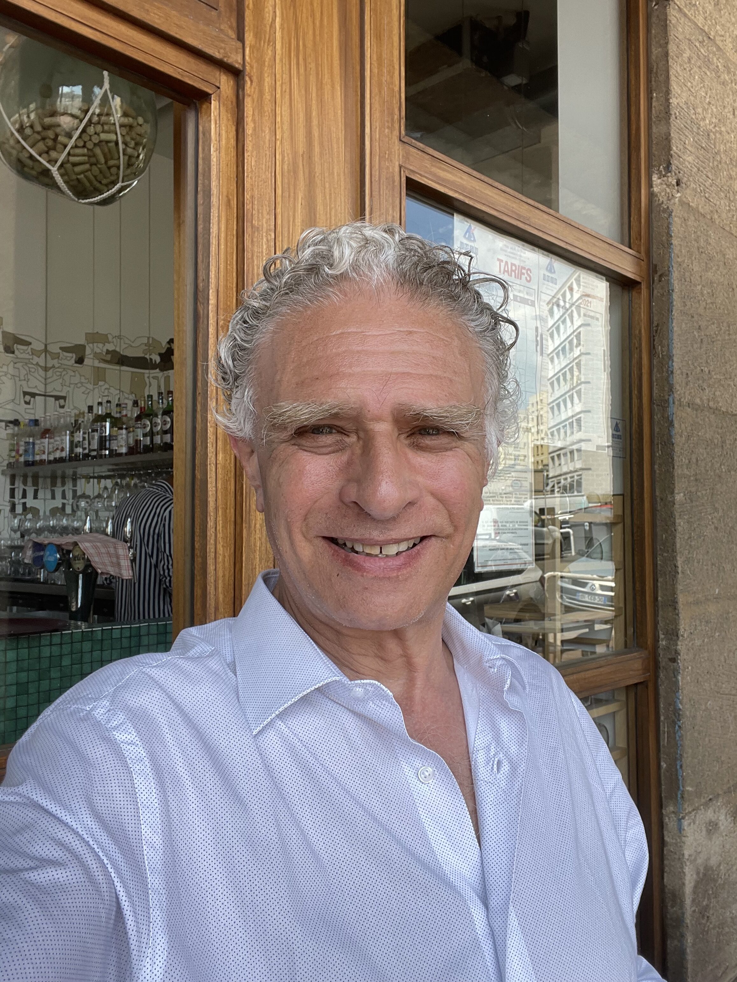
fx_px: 852
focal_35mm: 30
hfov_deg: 46.8
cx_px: 368
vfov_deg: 60.0
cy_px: 491
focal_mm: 2.71
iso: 25
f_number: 2.2
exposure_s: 1/130
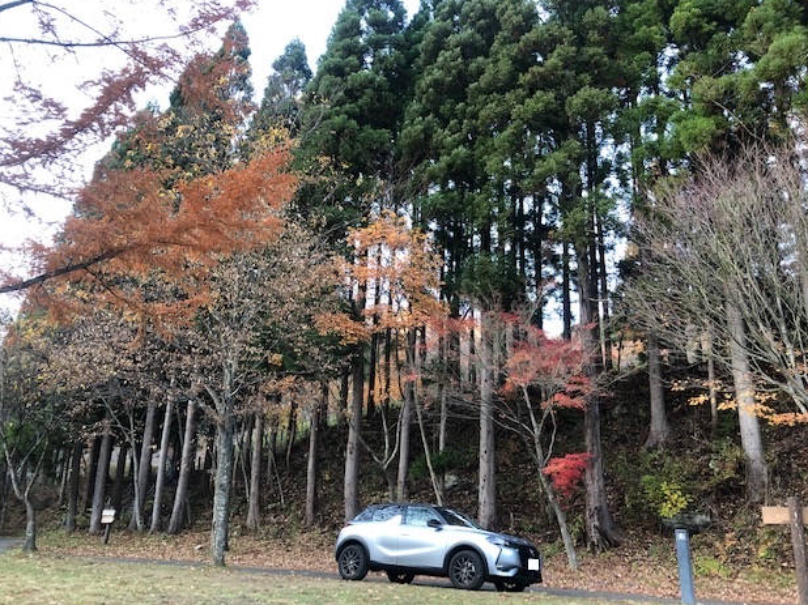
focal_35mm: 29
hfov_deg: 61.7
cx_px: 409
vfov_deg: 48.2
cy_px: 306
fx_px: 677
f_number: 1.8
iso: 25
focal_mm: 3.99
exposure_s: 1/30
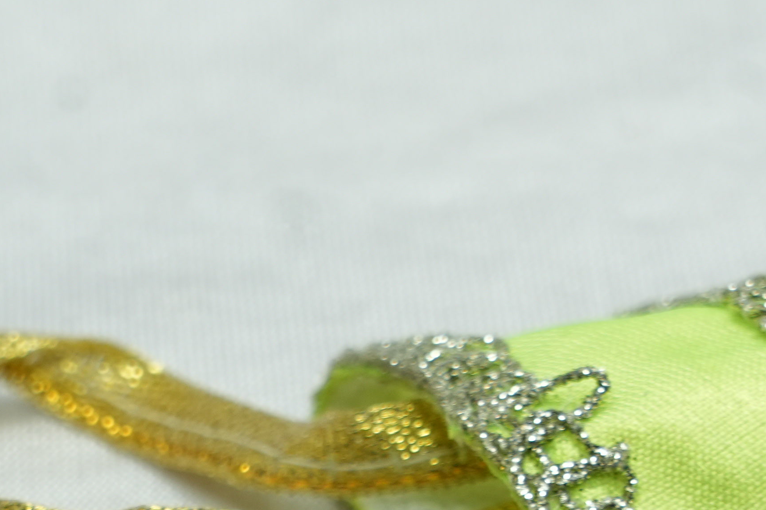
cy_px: 902
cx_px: 241
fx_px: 9106
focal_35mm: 428
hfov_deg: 4.8
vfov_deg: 3.2
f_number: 7.1
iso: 250
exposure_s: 1/50
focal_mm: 105
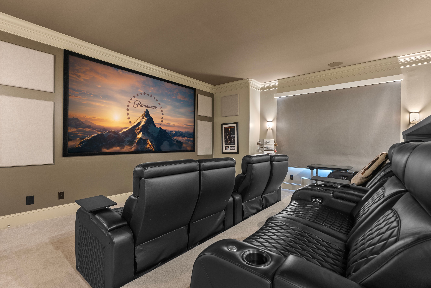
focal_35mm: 16
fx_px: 192
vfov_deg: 73.8
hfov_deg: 96.7
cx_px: 216
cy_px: 144
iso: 200
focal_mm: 16
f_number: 8
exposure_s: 2.5
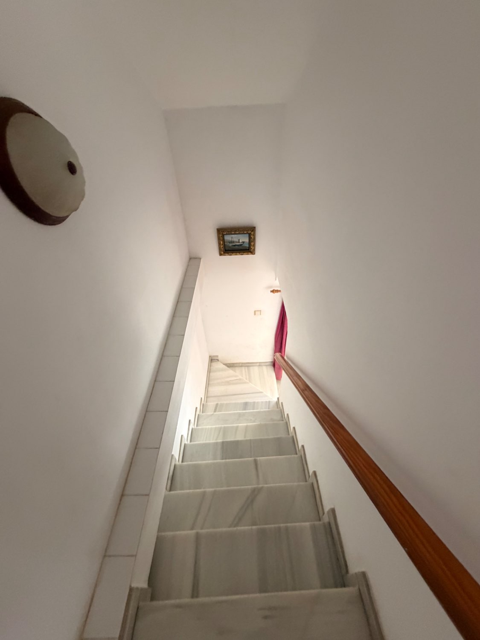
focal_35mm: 14
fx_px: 259
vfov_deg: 102.1
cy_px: 320
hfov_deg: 85.7
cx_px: 240
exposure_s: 1/60
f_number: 2.2
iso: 400
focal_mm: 2.22
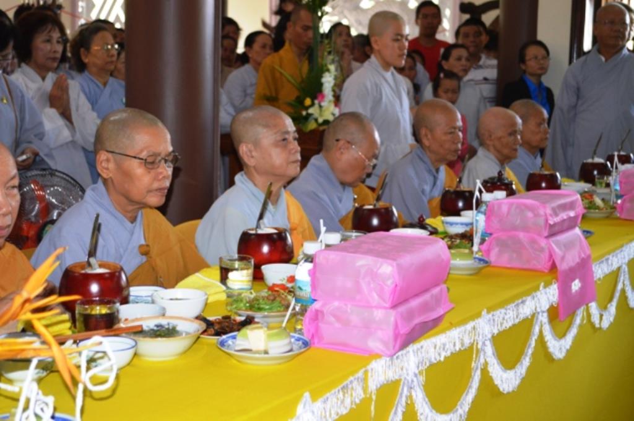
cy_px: 210
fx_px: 1003
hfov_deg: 35.1
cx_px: 317
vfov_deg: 23.7
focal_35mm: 57
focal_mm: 38
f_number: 5
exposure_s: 1/60
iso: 1250
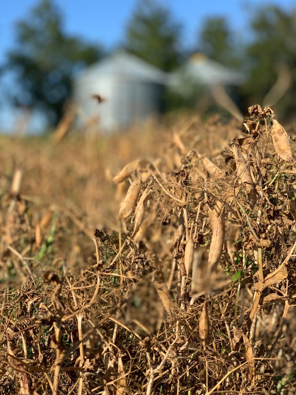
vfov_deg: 36.8
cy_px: 198
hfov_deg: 28.0
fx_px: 593
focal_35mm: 52
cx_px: 148
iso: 16
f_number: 2.4
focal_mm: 6
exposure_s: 1/888
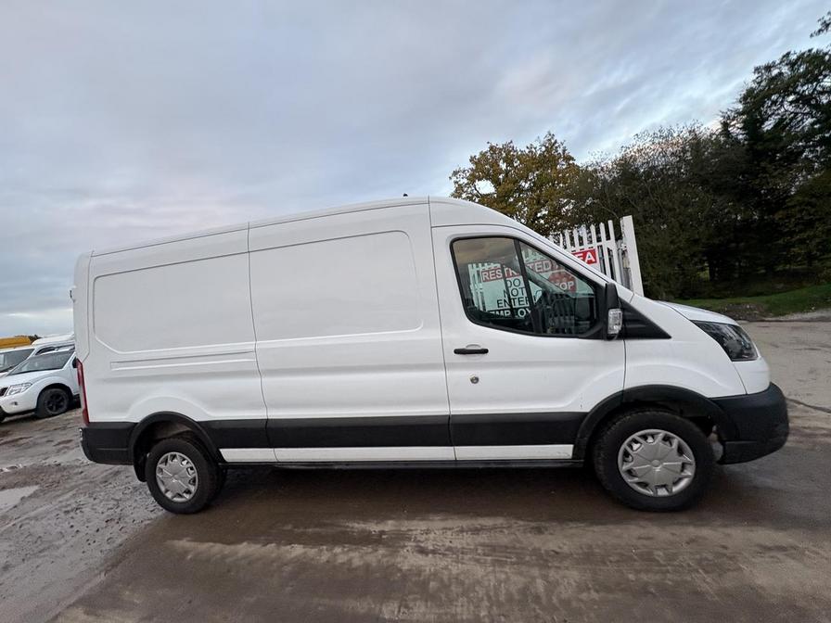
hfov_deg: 102.1
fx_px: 336
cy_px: 312
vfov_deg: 85.7
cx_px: 416
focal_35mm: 14
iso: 64
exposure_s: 1/99
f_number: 2.2
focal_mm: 2.22
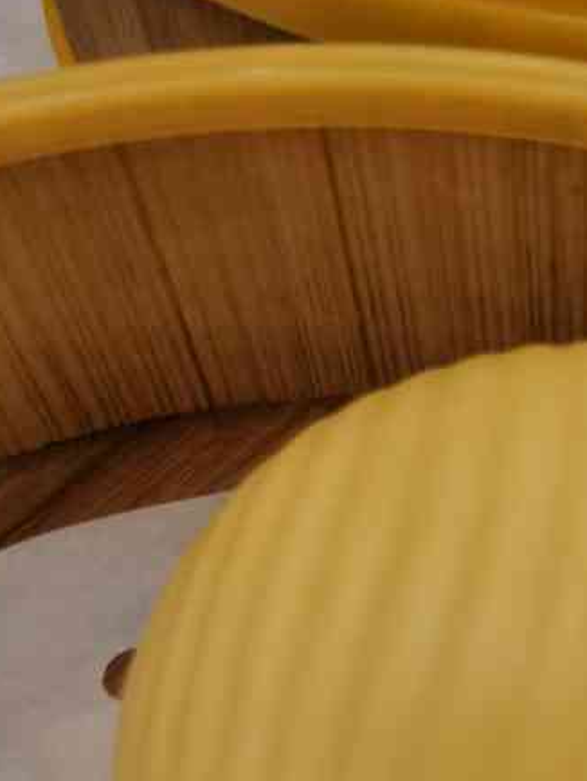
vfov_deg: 31.3
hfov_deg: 24.0
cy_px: 733
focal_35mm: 58
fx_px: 1310
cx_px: 609
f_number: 1.6
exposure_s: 1/120
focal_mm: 5.56
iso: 125
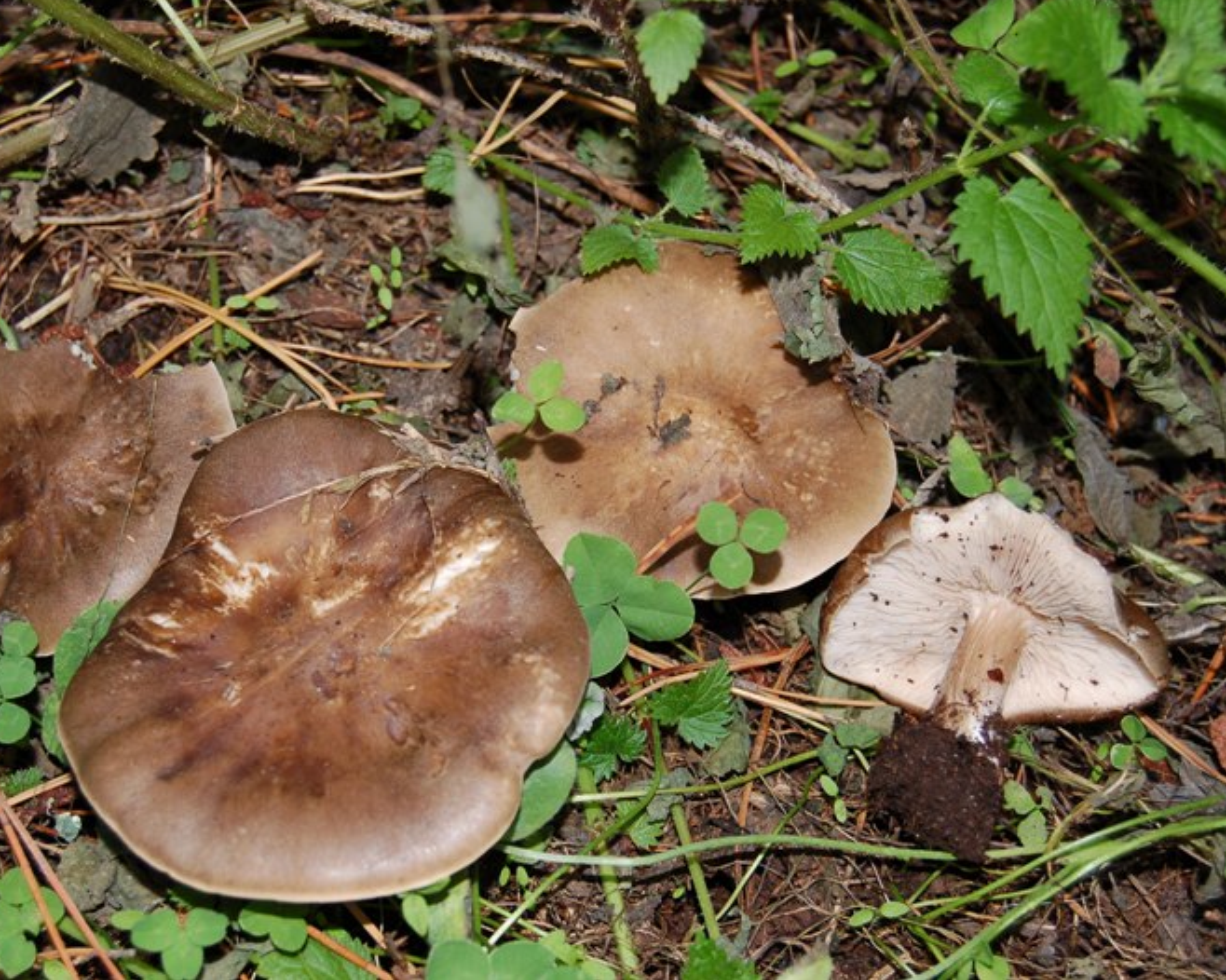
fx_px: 2358
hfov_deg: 29.1
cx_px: 540
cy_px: 486
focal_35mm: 65
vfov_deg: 23.5
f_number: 5.6
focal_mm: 38
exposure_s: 1/125
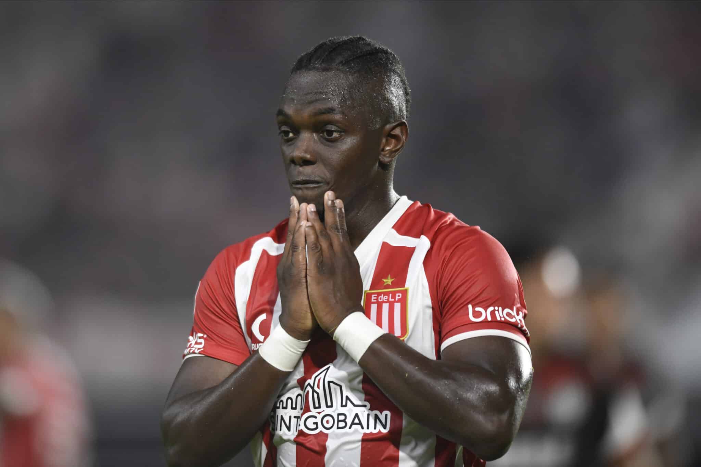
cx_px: 350
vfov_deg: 3.4
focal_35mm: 400
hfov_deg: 5.2
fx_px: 7788
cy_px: 234
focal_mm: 400
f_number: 2.8
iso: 2000
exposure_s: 1/1600
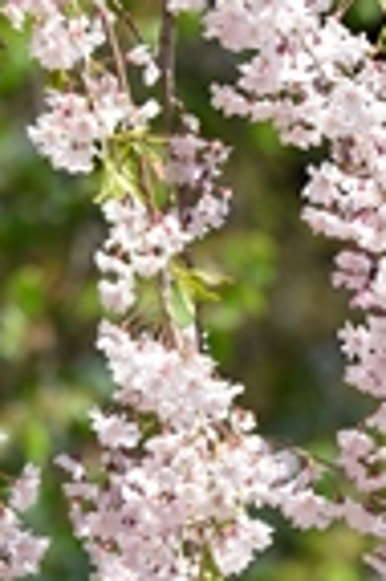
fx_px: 13526
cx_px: 22
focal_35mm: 839
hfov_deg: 1.6
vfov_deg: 2.5
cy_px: 366
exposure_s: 1/400
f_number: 10
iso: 400
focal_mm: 300
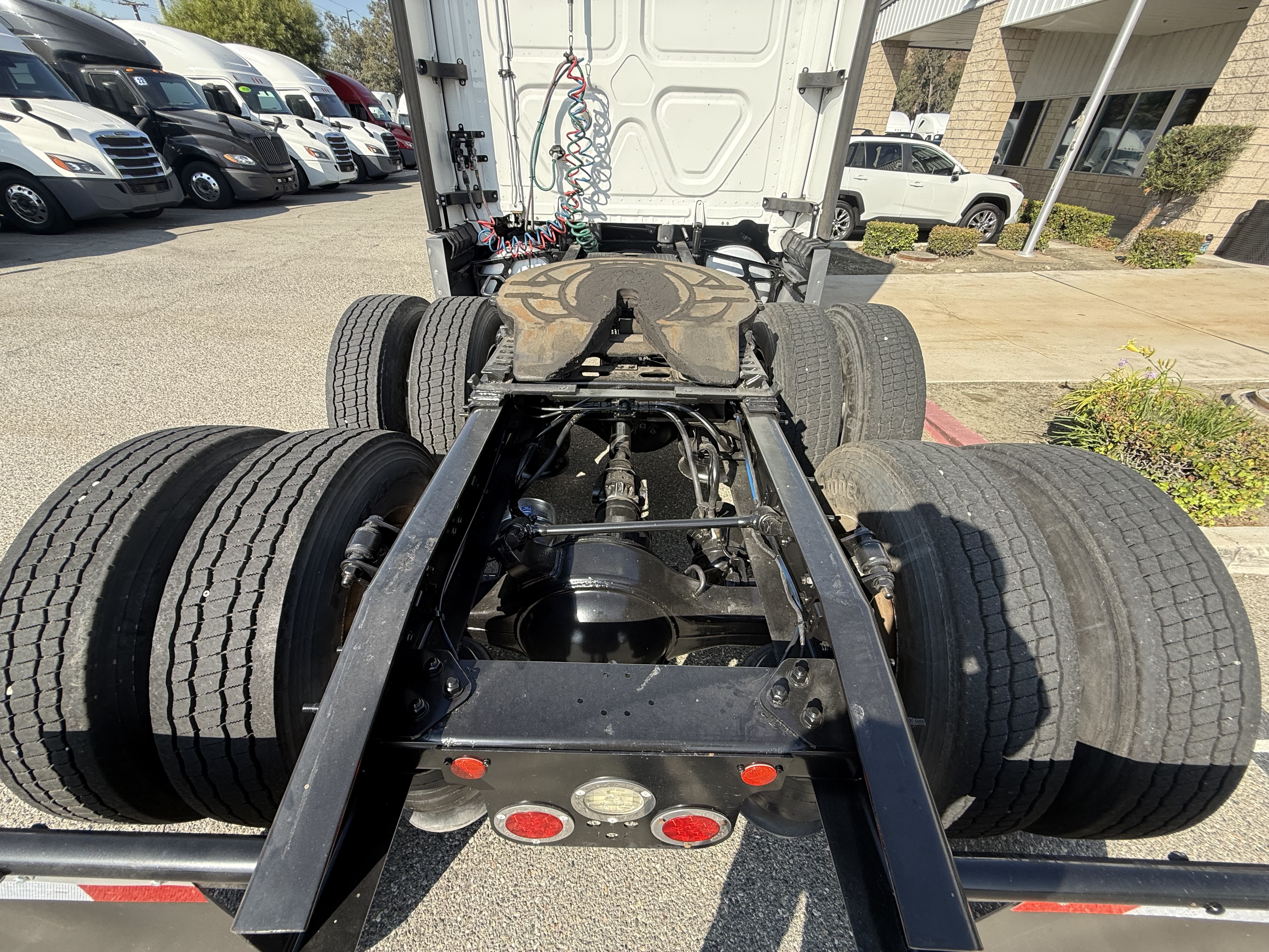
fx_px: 513
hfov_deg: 102.1
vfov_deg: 85.7
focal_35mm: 14
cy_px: 476
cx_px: 634
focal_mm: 2.22
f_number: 2.2
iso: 64
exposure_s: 1/545
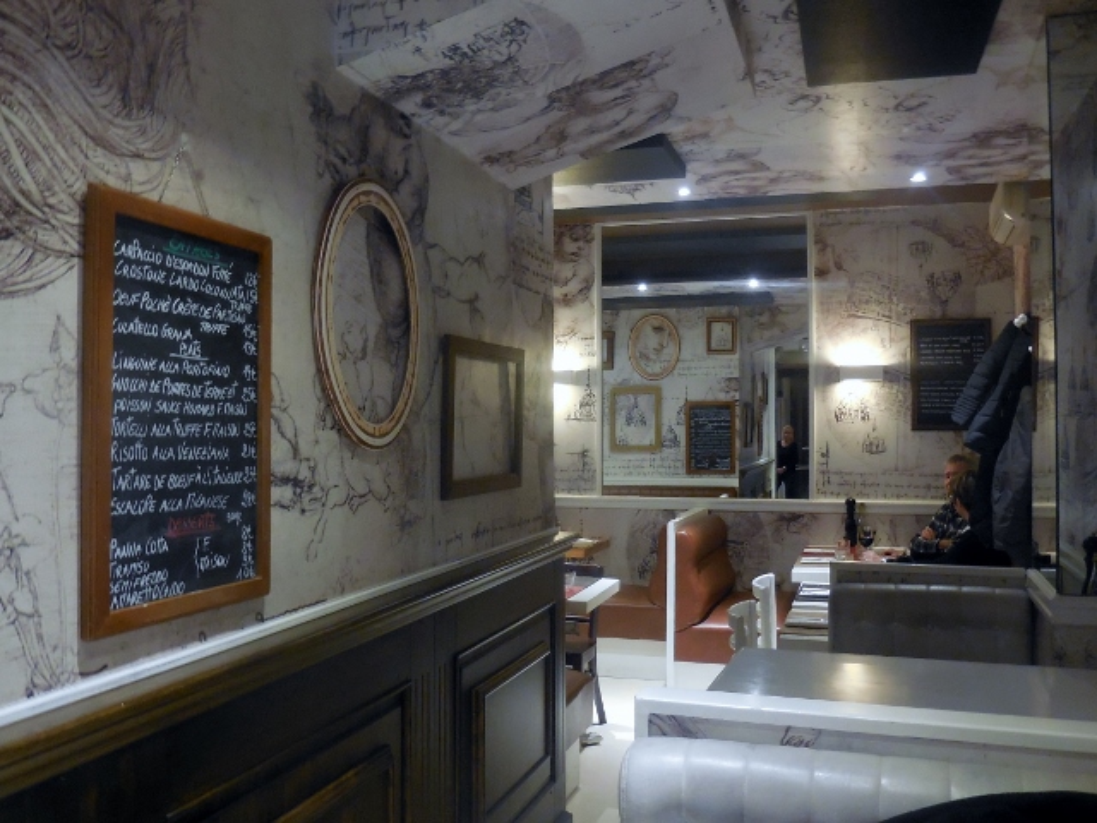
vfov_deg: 42.9
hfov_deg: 55.4
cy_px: 412
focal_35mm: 33
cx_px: 548
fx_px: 1046
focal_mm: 5.9
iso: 400
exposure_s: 1/10
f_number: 3.7
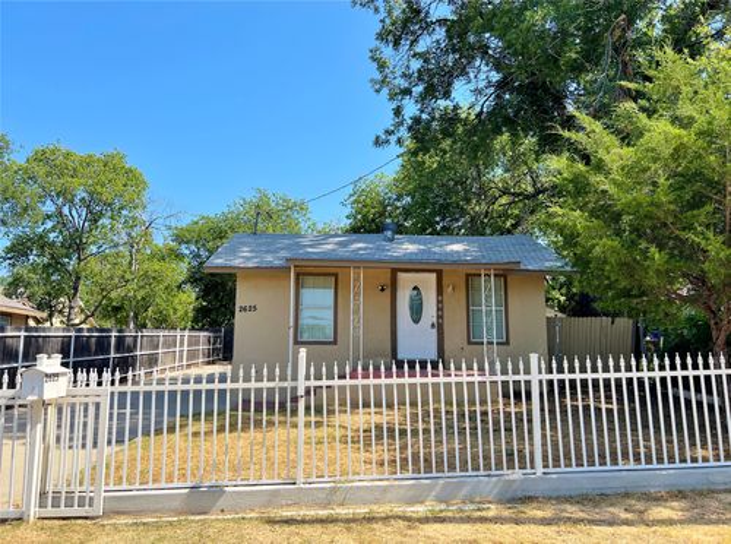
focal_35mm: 26
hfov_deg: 67.5
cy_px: 272
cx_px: 366
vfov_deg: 52.8
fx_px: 547
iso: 50
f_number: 1.5
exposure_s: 1/2571
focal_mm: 5.7
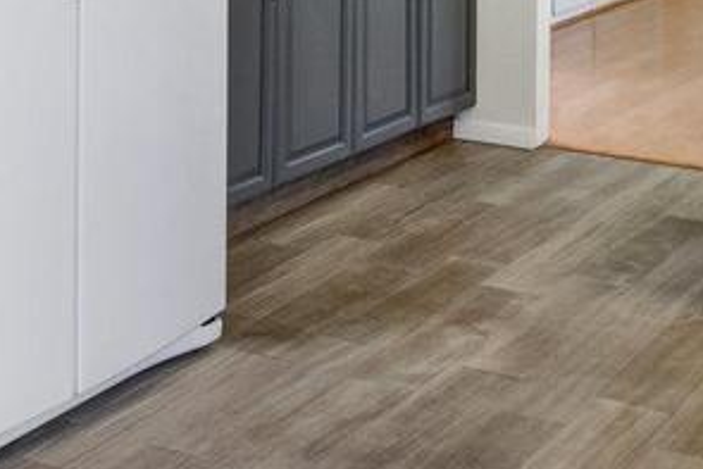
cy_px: -273
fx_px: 1622
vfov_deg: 15.0
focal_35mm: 83
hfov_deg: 24.5
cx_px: 329
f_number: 8
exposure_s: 1/20
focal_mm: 17
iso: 400
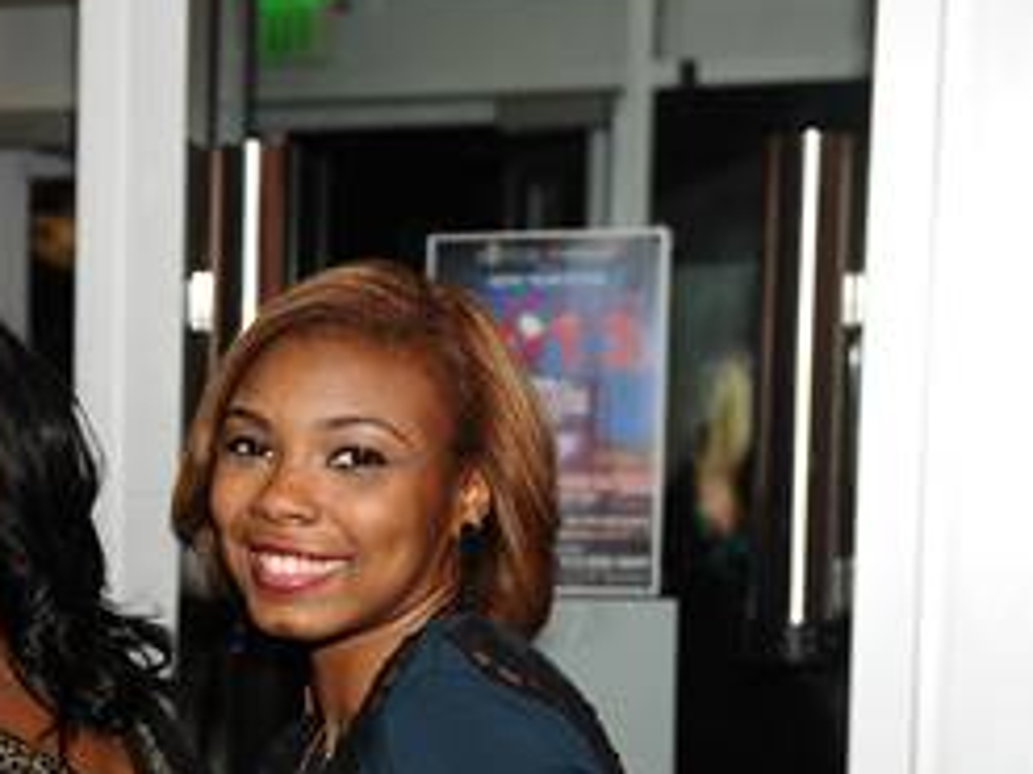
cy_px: 715
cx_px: -96
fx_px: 3192
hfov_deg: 17.8
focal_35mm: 107
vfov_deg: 13.7
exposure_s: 1/250
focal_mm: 50
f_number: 4
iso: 800
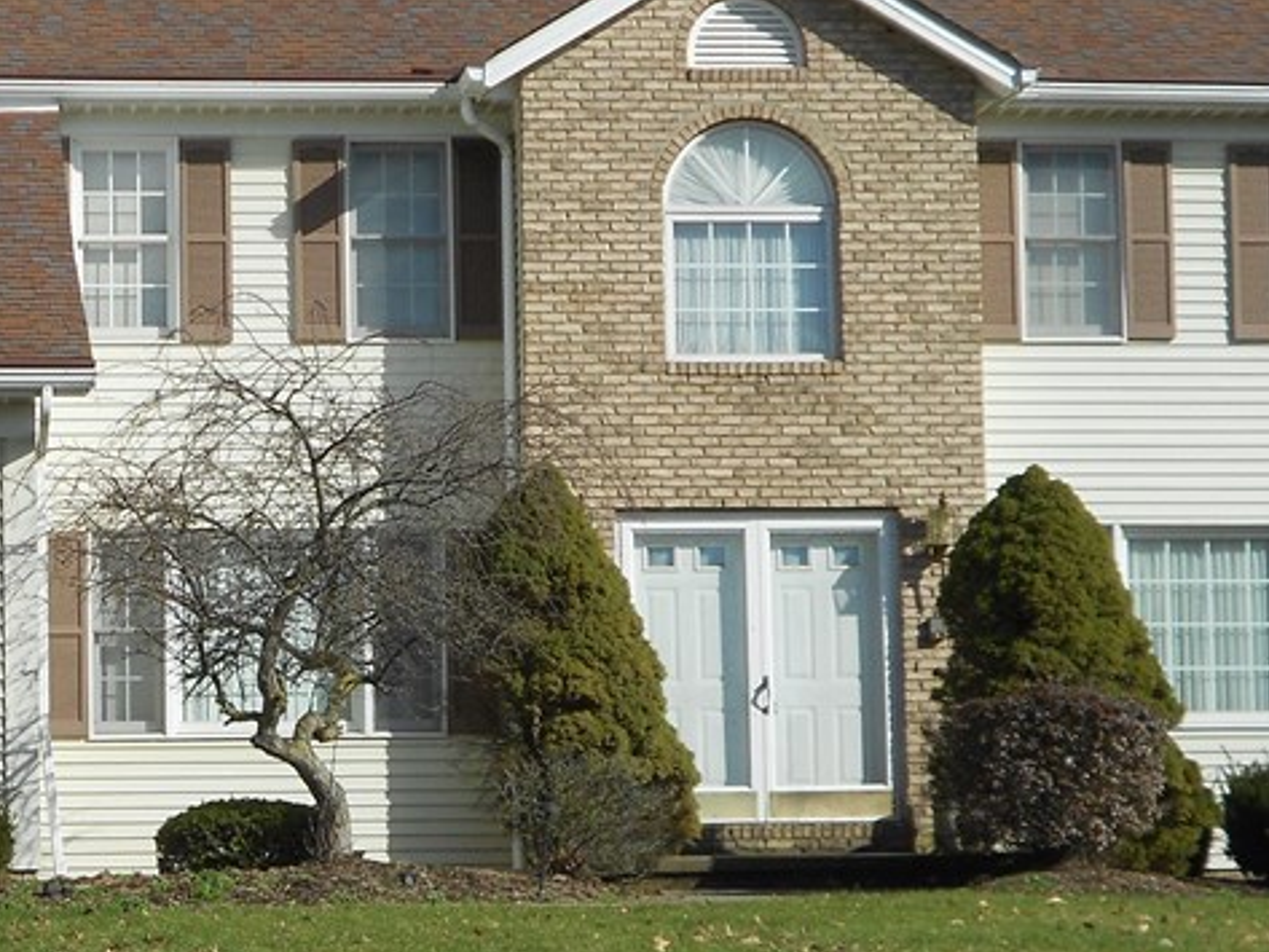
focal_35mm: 106
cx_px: 201
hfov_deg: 18.3
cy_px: 700
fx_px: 3887
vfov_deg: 13.9
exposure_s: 1/800
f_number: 4.5
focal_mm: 8.8
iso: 80
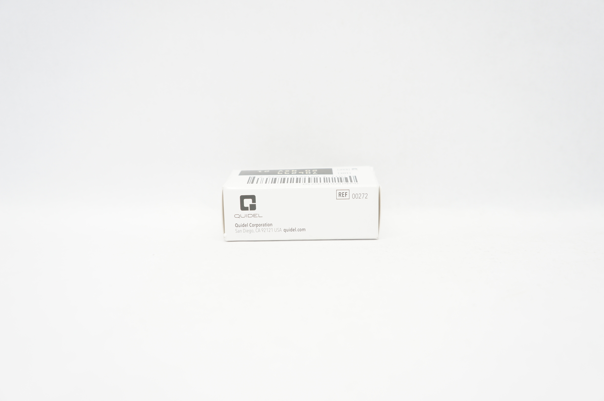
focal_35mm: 39
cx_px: 302
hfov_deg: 49.6
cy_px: 200
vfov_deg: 34.1
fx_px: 654
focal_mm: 26
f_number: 4.5
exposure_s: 1/60
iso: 400
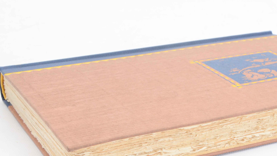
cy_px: 109
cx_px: 192
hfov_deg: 24.1
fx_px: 645
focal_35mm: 88
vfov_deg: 13.7
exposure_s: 1/80
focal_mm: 35
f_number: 11
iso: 400
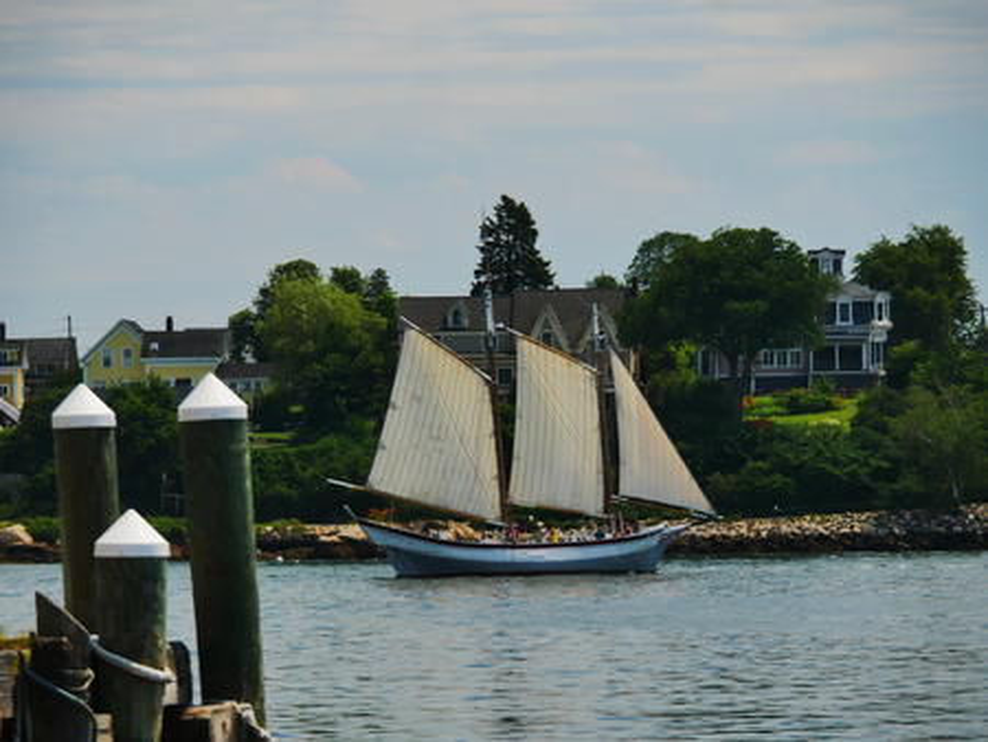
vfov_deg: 6.2
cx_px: 494
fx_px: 6854
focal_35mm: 240
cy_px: 371
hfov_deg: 8.2
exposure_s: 1/640
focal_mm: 120
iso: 200
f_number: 6.3
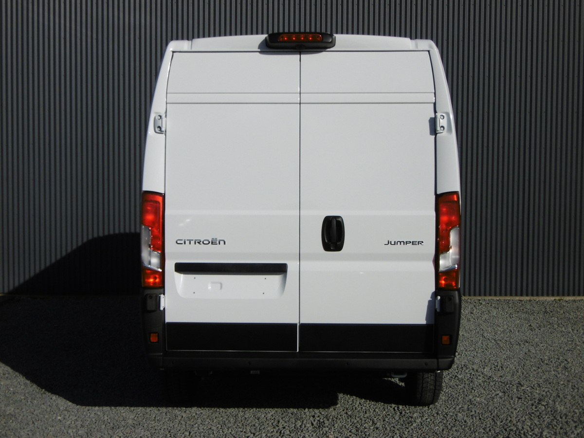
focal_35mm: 43
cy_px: 219
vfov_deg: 33.6
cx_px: 292
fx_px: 725
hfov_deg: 43.9
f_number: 9.7
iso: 100
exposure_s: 1/500
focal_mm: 7.7
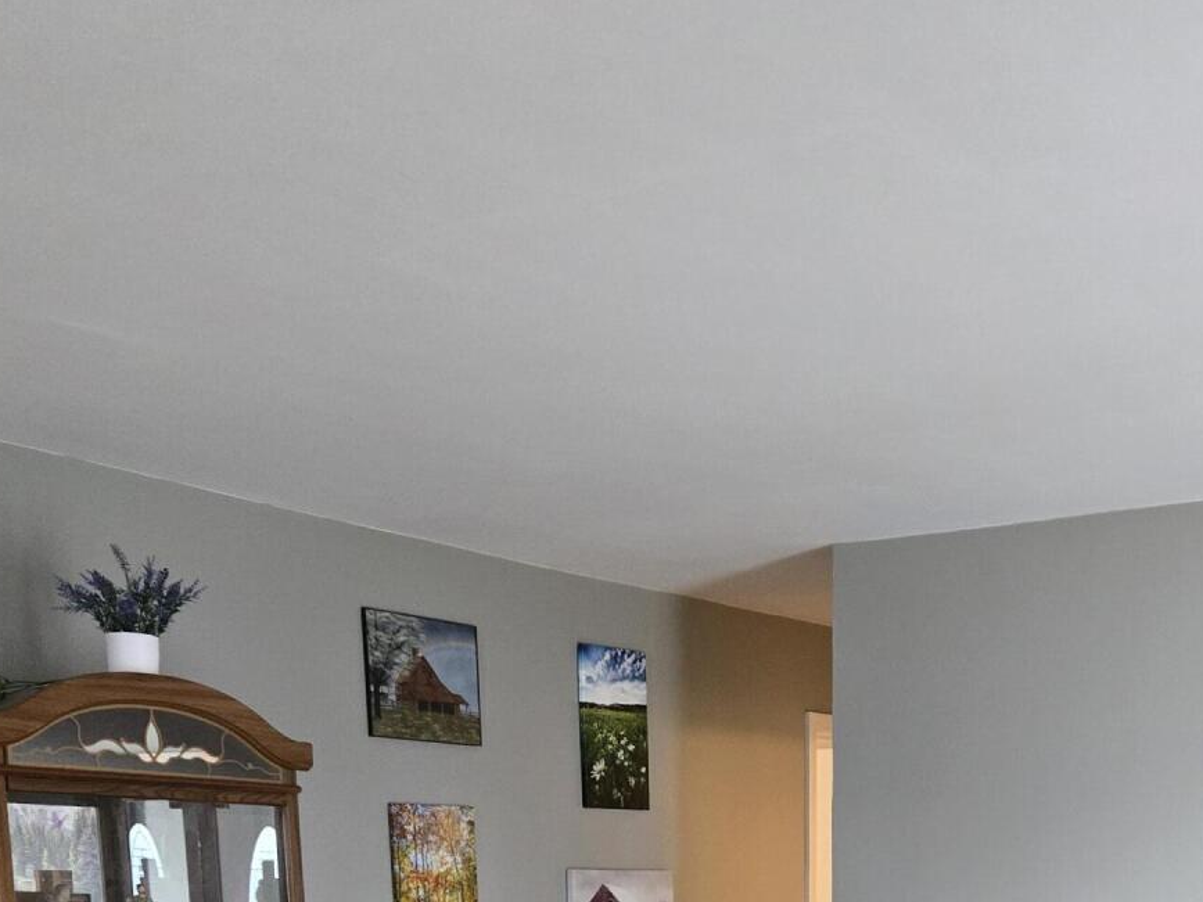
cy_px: 1291
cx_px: 798
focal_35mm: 53
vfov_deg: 23.1
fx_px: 1842
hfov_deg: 35.8
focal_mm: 5.4
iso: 1000
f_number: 1.8
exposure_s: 1/120
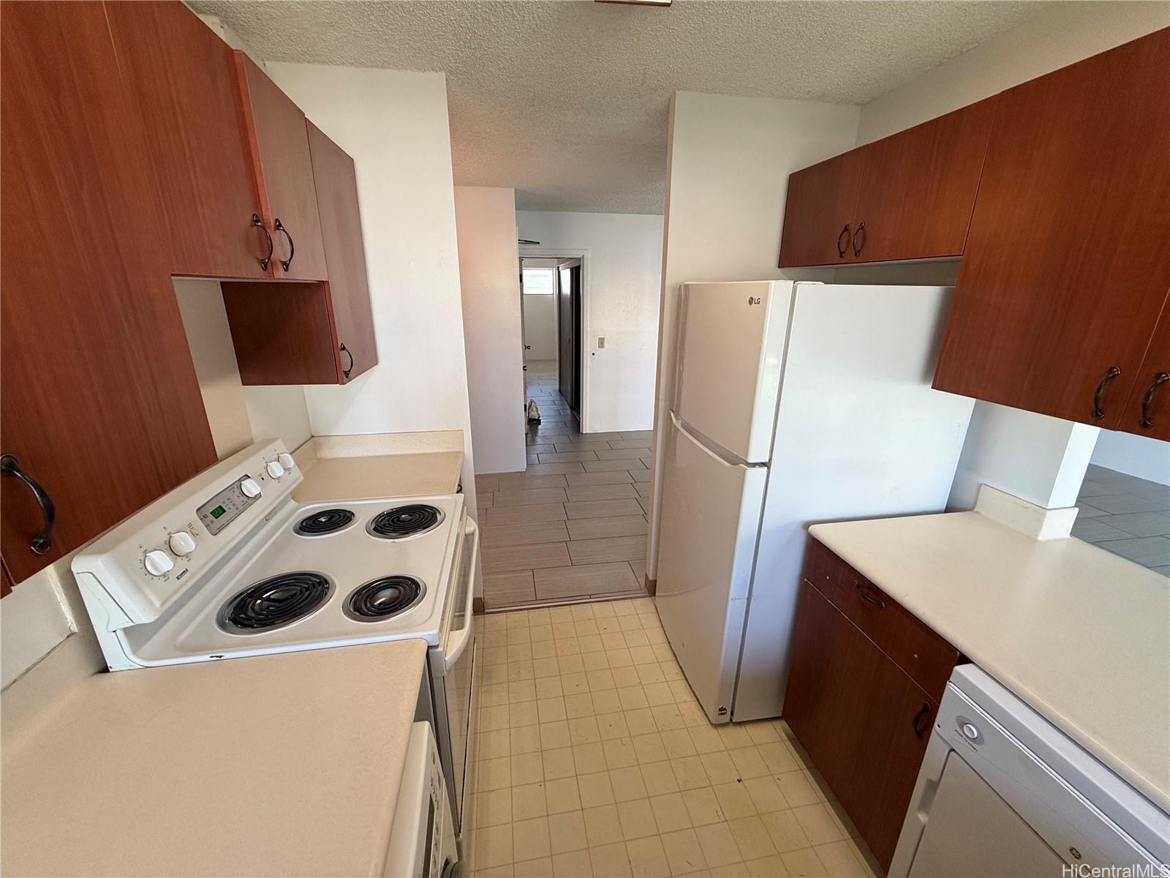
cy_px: 439
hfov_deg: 102.1
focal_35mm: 14
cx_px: 585
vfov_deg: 85.7
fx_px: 473
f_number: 2.2
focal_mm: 2.22
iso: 160
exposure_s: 1/120
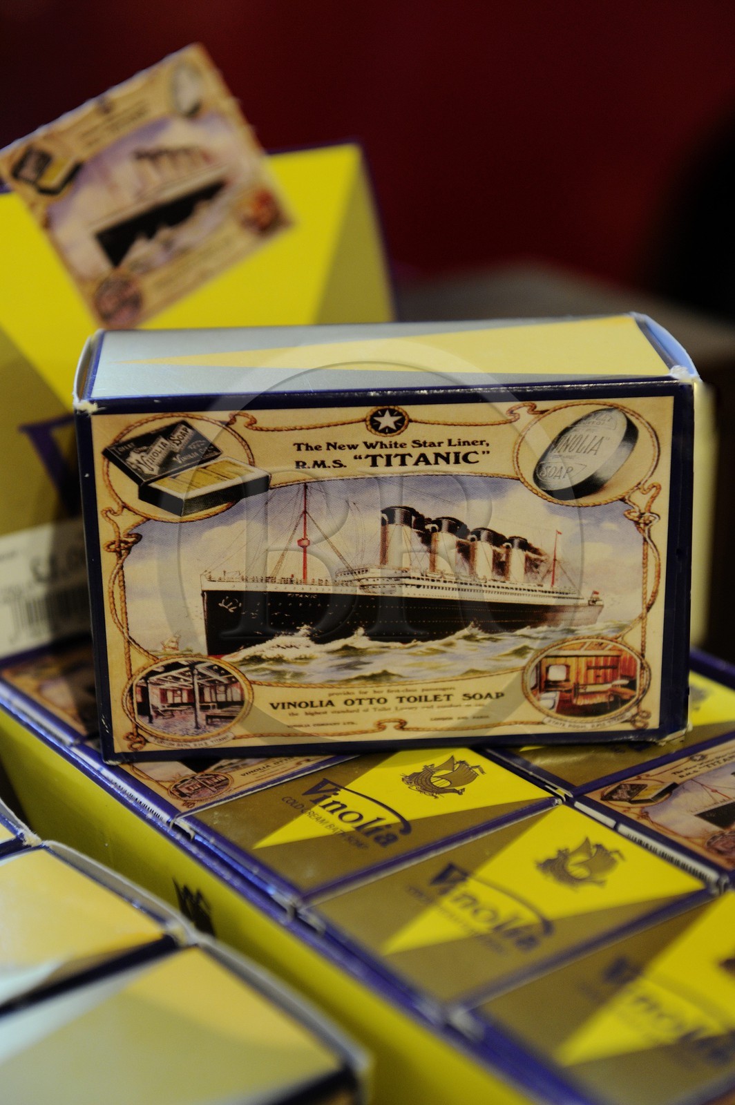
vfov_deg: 32.4
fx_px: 1902
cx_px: 368
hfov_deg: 21.9
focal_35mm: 62
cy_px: 552
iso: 1600
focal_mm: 62
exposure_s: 1/25
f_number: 4
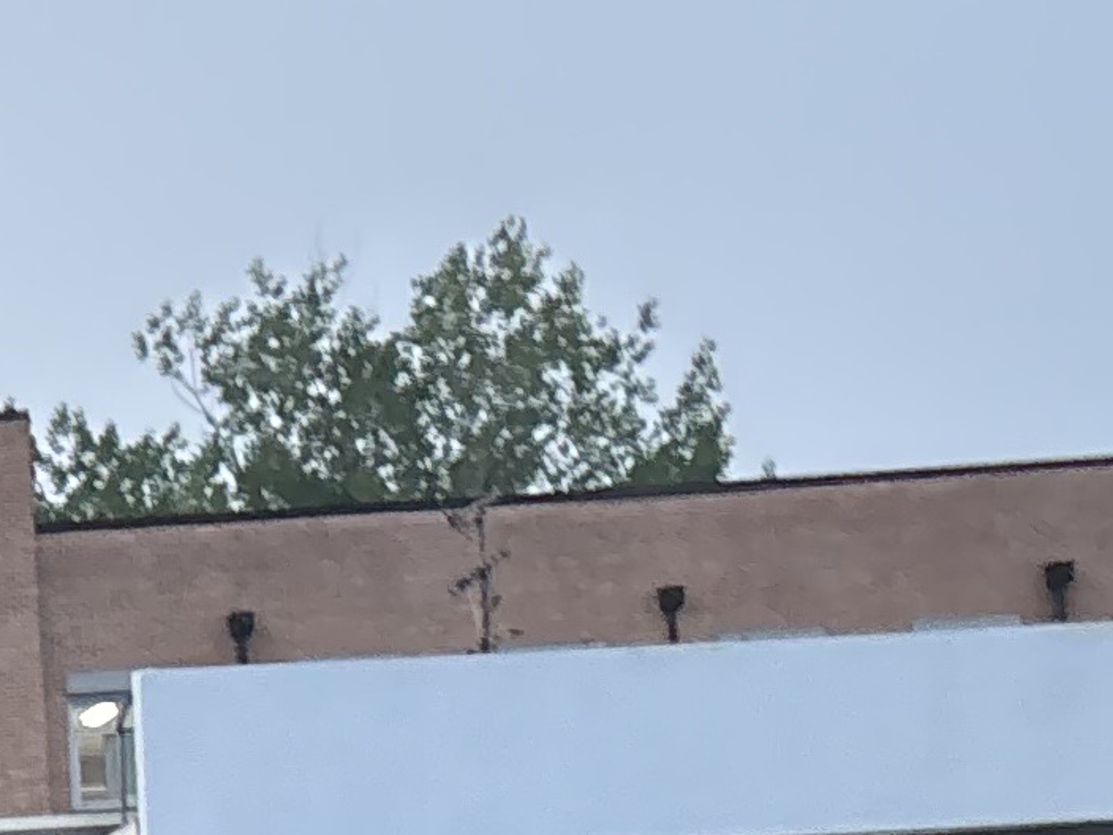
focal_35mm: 149
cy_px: 1431
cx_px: -1285
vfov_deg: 9.5
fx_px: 4791
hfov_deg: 11.6
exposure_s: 1/85
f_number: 1.6
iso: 125
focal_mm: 5.96
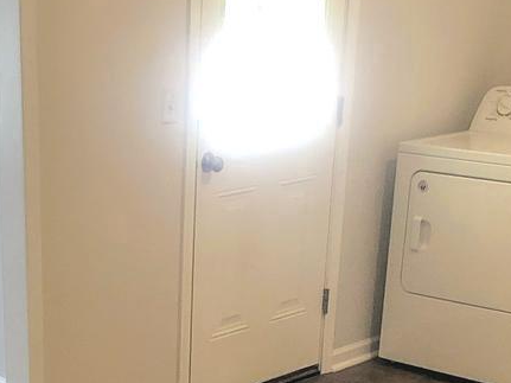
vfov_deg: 10.7
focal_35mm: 133
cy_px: 575
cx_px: 89
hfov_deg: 14.7
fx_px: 1963
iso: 32
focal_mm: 3.99
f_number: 1.8
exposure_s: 1/24
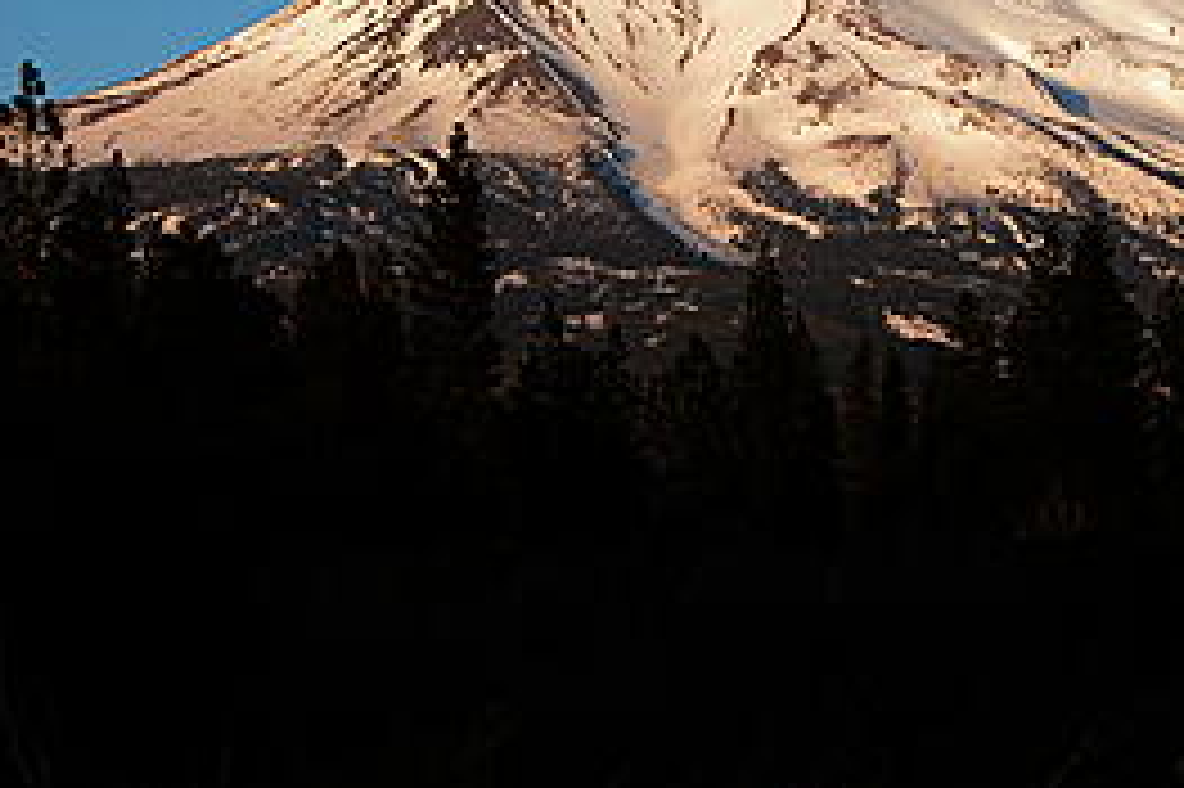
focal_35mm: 136
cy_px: 234
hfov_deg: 15.1
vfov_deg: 10.1
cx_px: 774
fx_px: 4470
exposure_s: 1/298
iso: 100
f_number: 4.4
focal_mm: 22.3
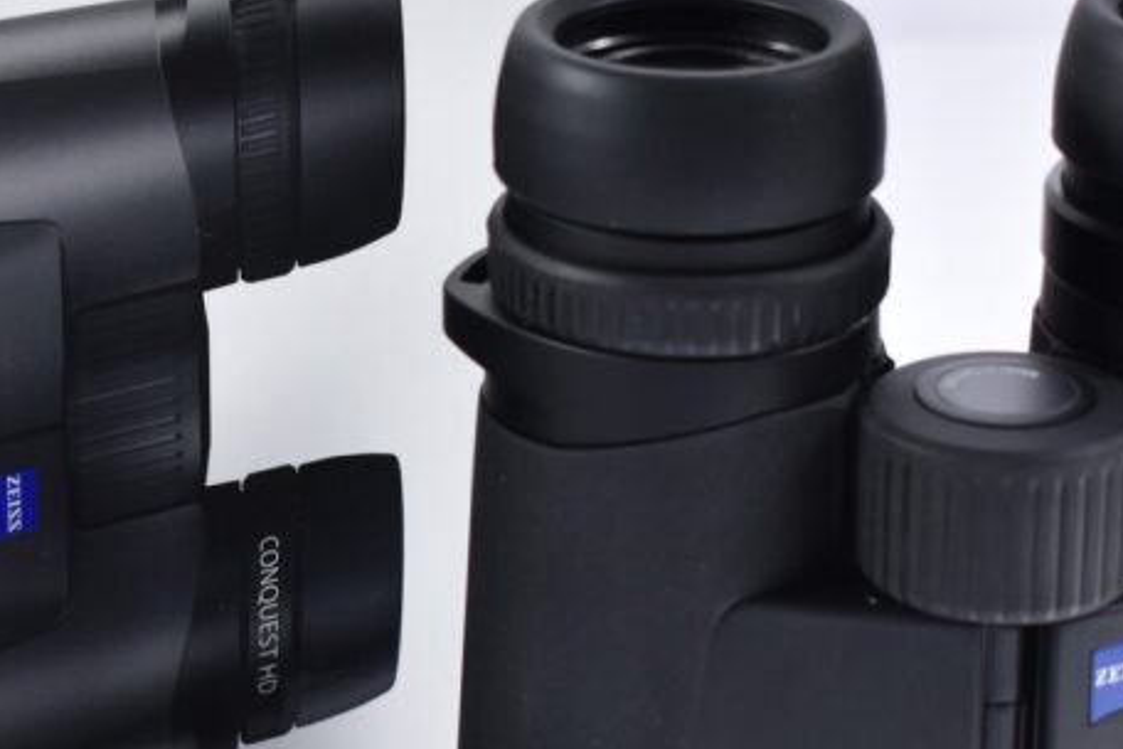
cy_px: 493
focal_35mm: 158
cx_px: 251
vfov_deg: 8.7
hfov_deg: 12.9
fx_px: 4928
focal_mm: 40
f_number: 5
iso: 640
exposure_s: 1/50
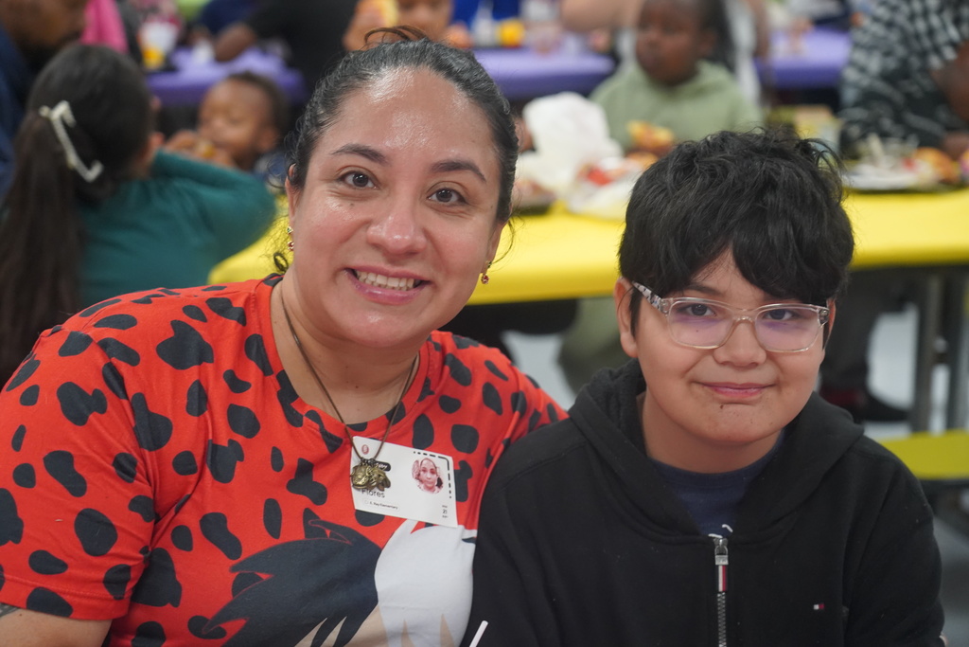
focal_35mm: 69
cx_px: 484
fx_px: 1857
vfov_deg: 19.7
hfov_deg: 29.2
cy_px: 324
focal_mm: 69
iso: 4000
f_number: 4
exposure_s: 1/160
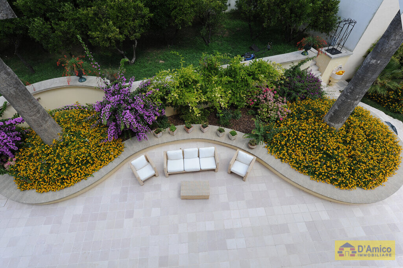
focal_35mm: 17
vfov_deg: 70.3
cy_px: 134
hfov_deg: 93.3
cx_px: 202
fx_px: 190
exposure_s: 1/320
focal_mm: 17
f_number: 9
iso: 320
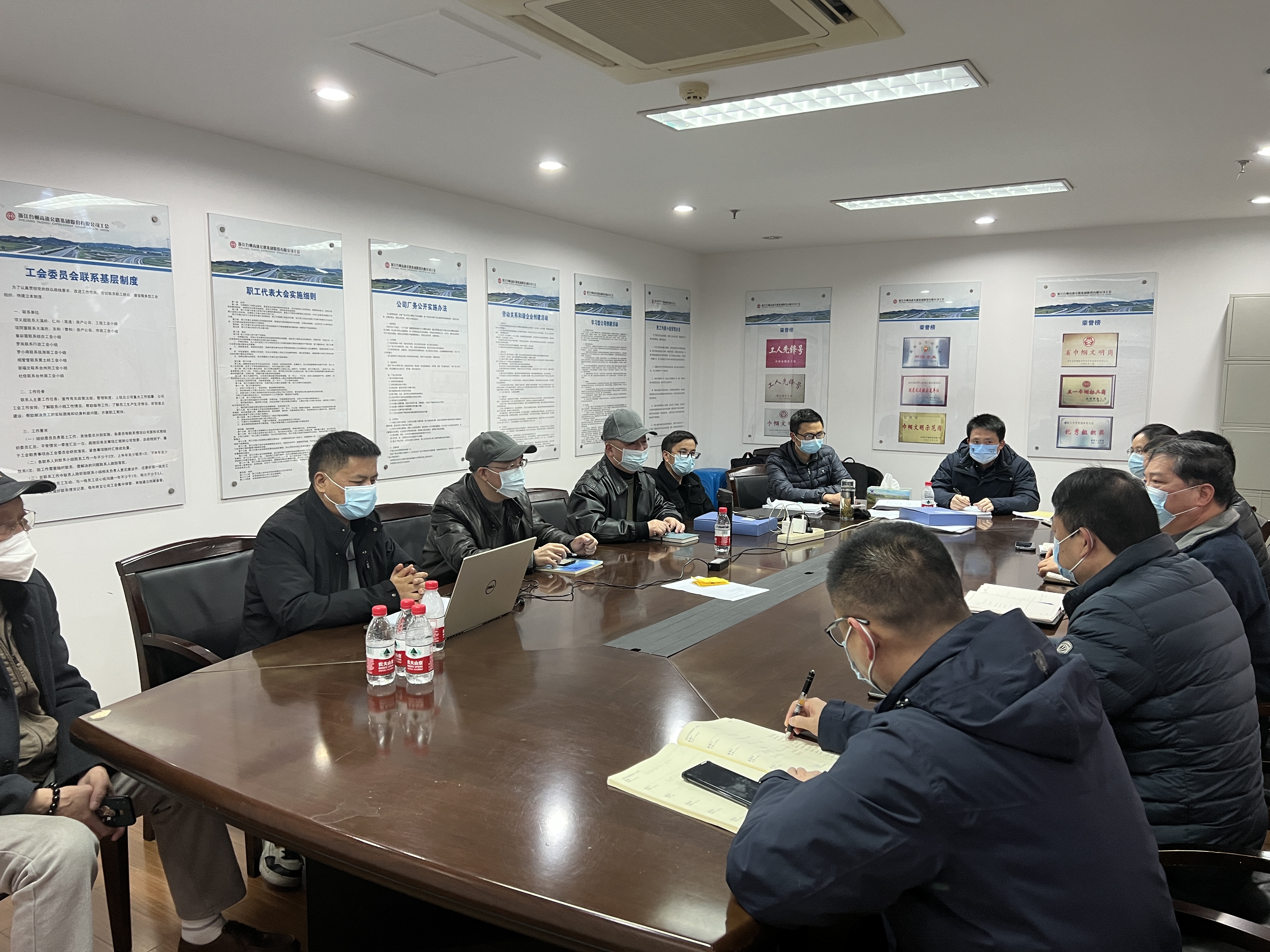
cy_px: 476
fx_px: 954
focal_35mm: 26
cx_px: 635
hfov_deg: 67.3
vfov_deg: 53.1
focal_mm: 5.7
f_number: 1.5
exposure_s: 1/50
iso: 125
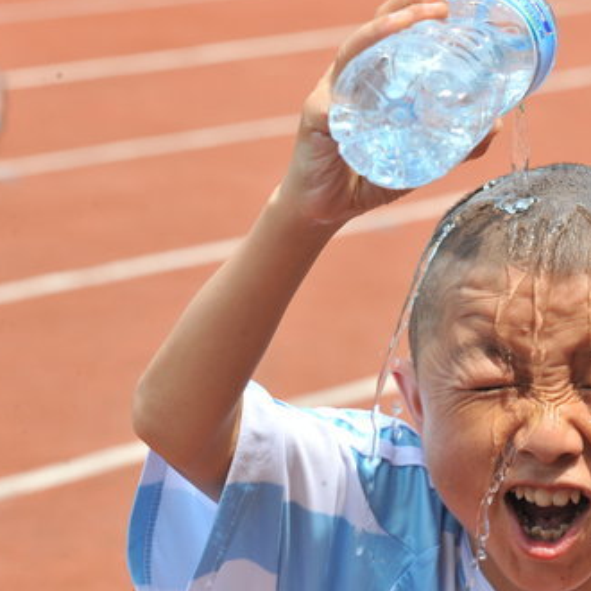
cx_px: 482
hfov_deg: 10.3
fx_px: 3284
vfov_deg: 10.3
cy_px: 318
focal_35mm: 170
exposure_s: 1/500
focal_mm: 110
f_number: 11
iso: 640
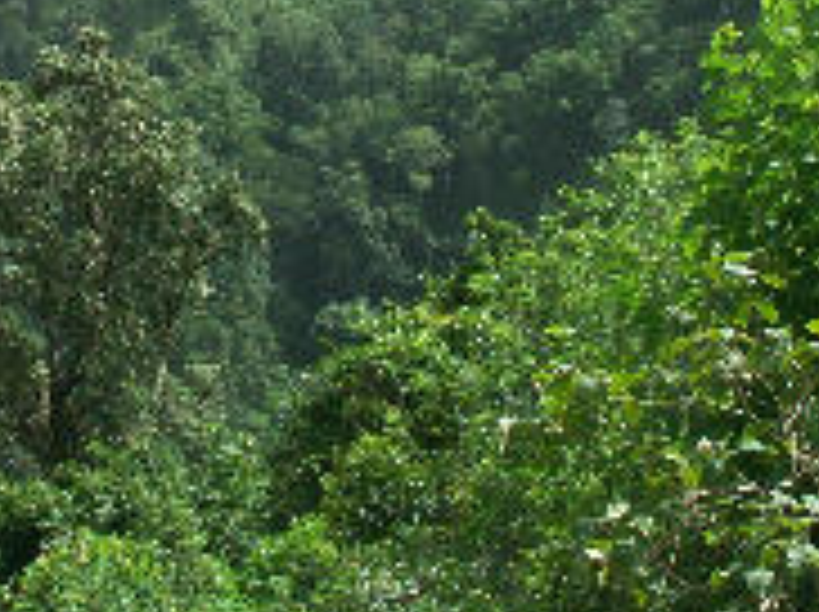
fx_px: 2008
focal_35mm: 85
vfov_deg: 16.6
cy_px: -117
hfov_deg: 23.0
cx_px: 290
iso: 100
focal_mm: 7.49
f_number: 6.3
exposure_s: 1/400
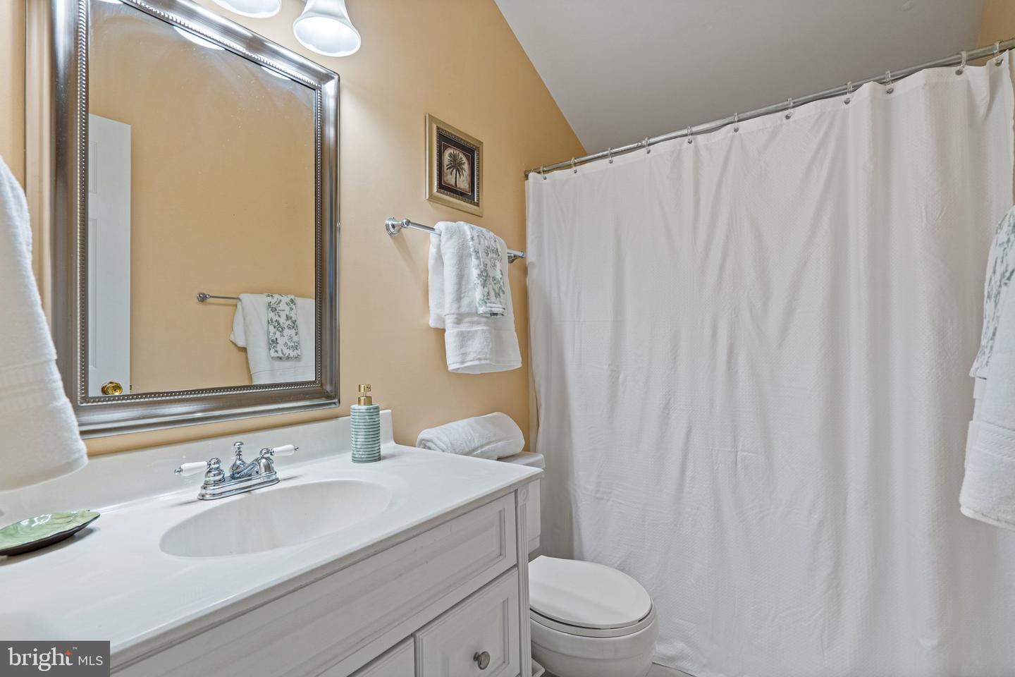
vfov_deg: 73.7
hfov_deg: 96.7
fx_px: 451
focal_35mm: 16
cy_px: 338
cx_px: 508
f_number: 8
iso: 500
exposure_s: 1/10
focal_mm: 16
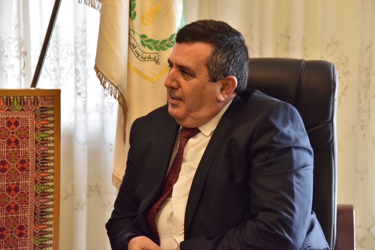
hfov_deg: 18.6
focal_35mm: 110
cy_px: 125
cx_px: 188
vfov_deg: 12.5
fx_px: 1146
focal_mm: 110
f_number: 7.1
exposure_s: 1/200
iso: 2500
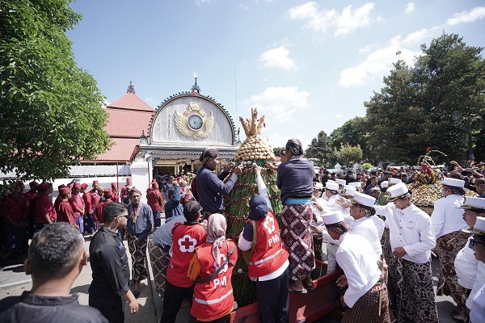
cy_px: 162
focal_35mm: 16
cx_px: 242
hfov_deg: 96.7
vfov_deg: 73.7
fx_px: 216
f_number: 4
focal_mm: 16
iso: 125
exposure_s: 1/500
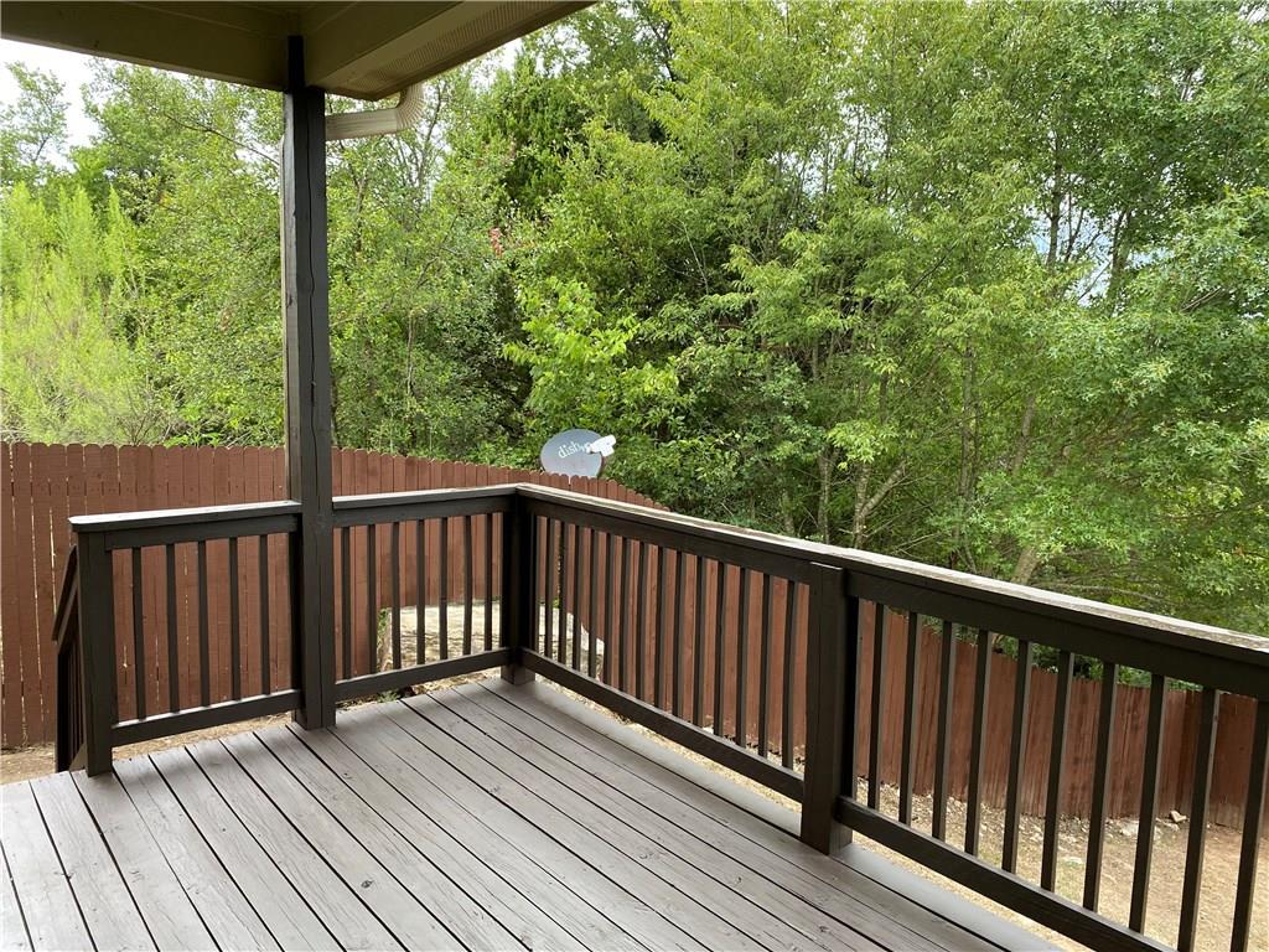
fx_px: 953
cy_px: 476
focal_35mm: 26
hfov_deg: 67.3
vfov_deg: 53.1
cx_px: 634
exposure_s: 1/111
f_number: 1.8
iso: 125
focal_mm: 4.25
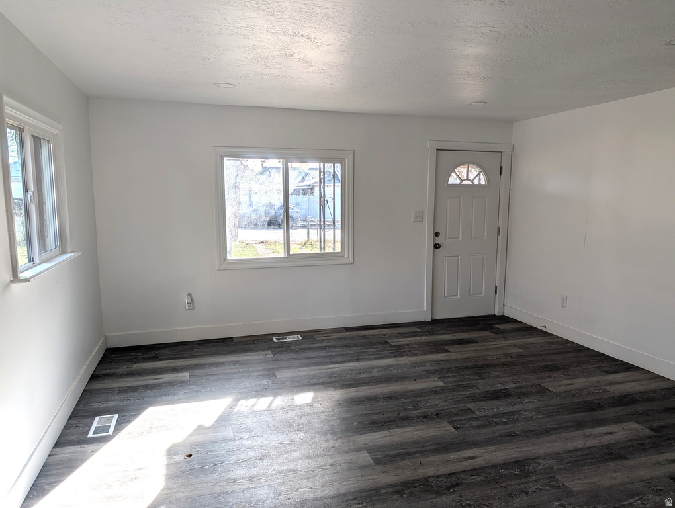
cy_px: 254
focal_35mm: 24
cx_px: 338
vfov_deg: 56.9
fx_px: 469
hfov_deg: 71.5
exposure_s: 1/2252
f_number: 1.68
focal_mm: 6.9
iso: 28
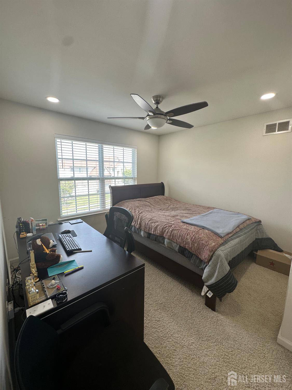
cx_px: 146
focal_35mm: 14
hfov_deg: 85.7
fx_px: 157
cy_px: 195
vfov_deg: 102.1
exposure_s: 1/99
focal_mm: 2.22
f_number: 2.2
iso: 50
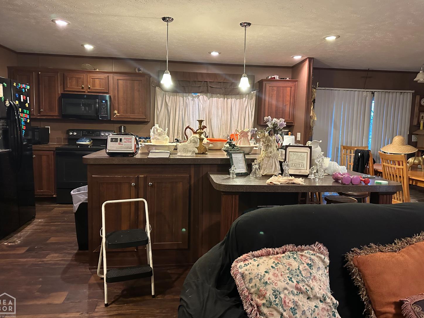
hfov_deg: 69.4
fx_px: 306
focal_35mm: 25
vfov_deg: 54.9
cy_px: 154
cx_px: 211
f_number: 1.78
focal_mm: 6.86
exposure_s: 1/40
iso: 800
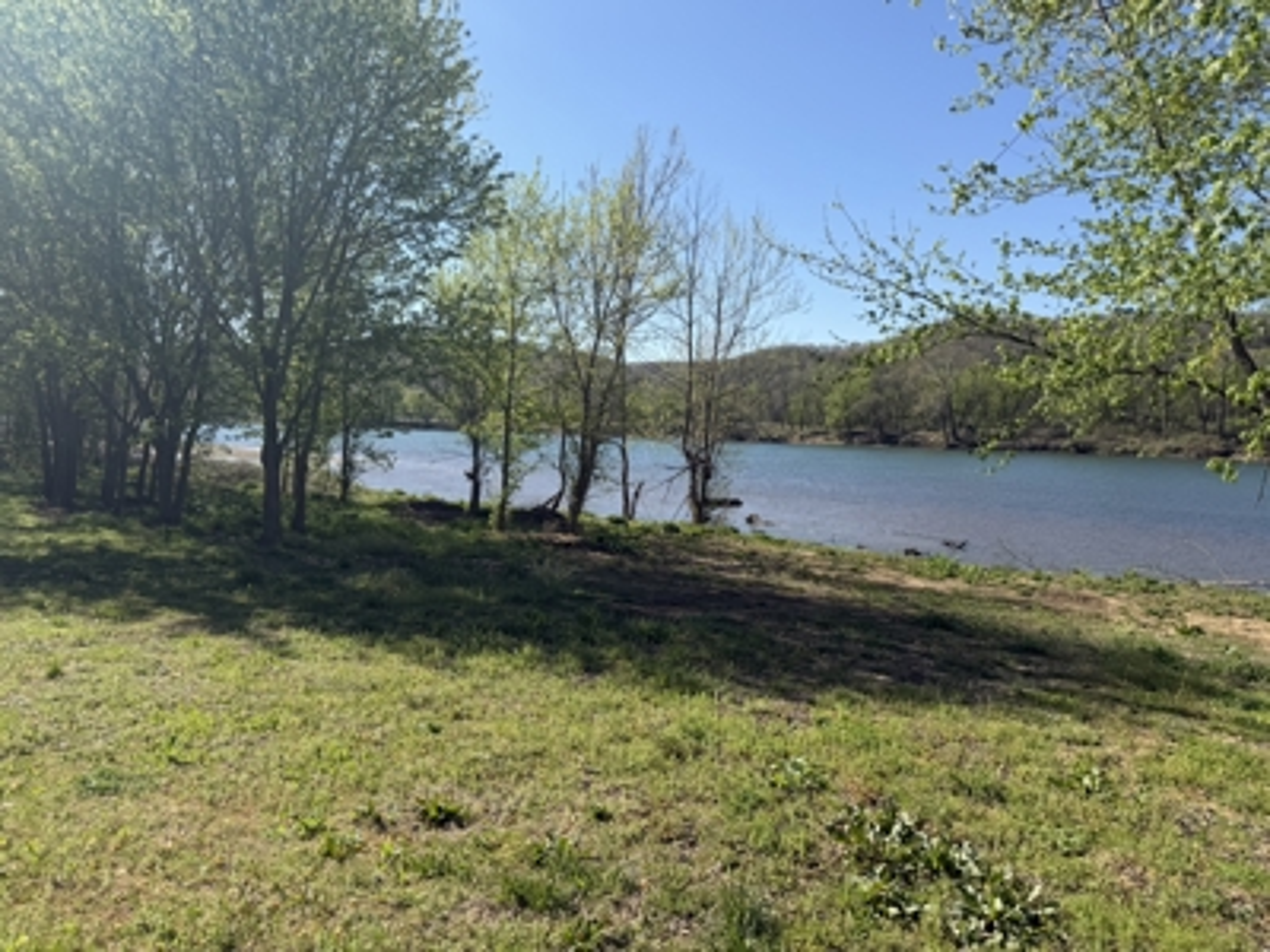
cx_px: 635
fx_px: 881
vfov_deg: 56.8
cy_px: 476
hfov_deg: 71.6
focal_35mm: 24
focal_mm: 6.76
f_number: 1.78
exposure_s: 1/3759
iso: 80
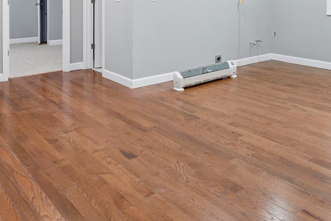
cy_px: -7
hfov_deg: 48.3
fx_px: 359
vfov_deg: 31.3
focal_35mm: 39
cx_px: 232
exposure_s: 1/10
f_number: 8
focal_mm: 16
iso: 100
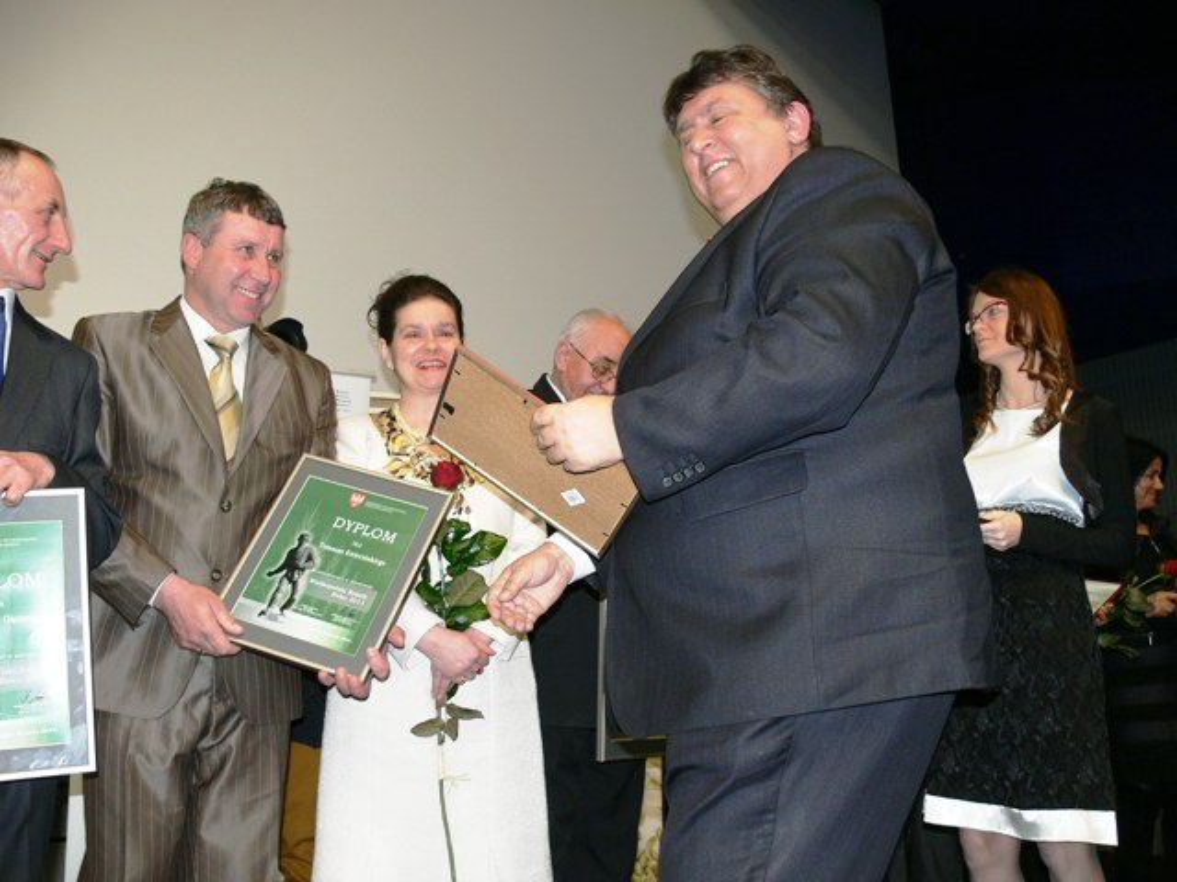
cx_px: 588
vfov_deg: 40.7
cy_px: 441
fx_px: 1190
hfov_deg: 52.6
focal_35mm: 35
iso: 100
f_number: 2.8
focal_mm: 7.4
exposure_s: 1/30
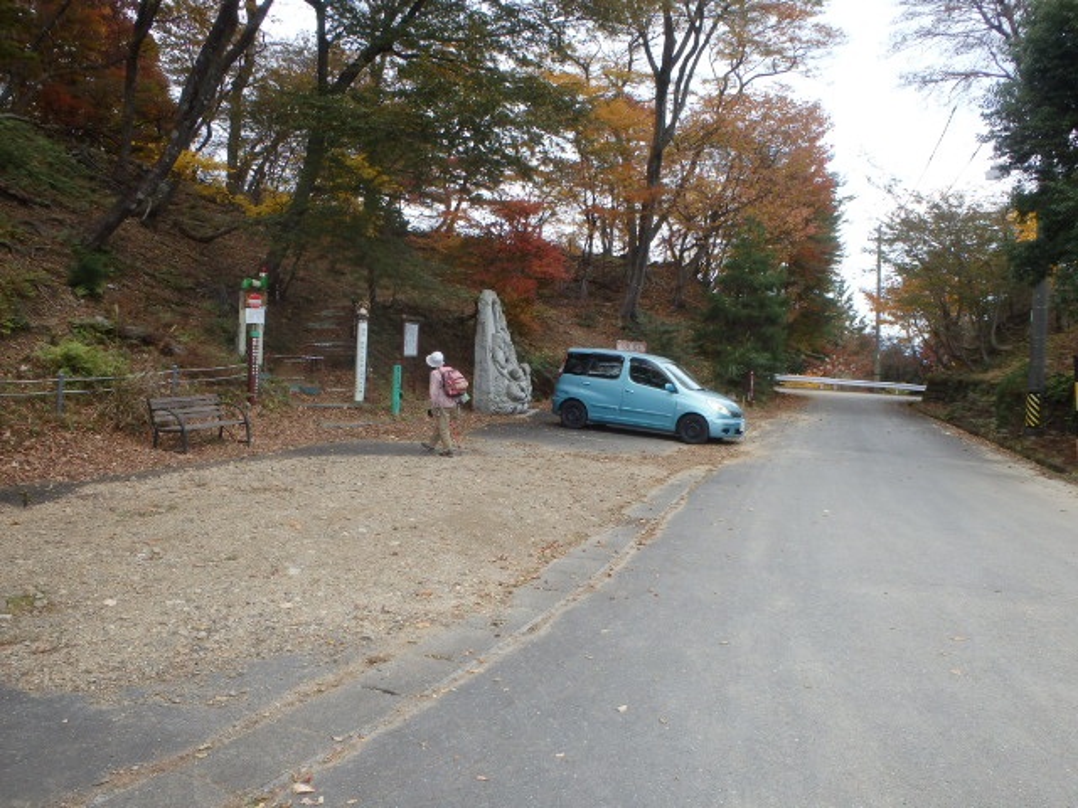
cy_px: 404
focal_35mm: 28
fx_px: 872
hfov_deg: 63.4
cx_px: 539
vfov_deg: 49.7
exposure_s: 1/80
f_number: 3.9
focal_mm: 5
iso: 125
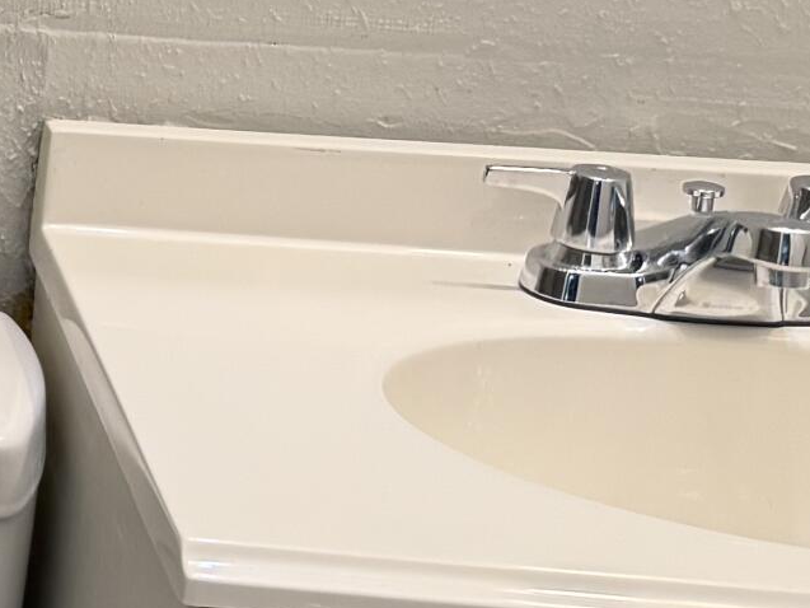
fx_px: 2645
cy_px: -70
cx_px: -905
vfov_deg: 12.9
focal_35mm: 113
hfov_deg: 14.1
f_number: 1.78
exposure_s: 1/60
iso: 125
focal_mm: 6.76
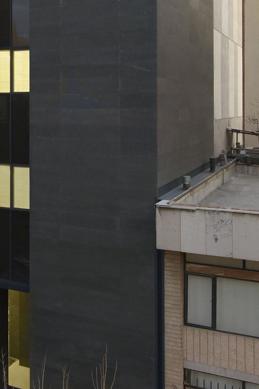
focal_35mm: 48
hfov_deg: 25.5
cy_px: -60
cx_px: -44
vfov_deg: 34.3
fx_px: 518
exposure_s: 1.6
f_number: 9
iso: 400
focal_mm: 14
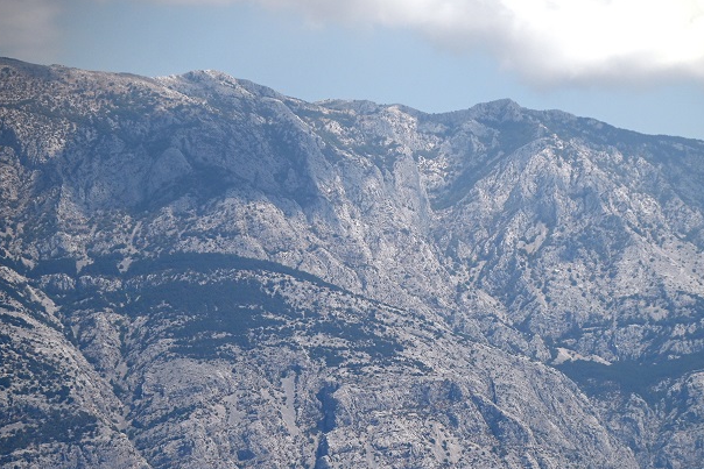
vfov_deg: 5.7
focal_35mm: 240
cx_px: 416
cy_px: 381
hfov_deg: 8.6
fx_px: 4694
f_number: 4.8
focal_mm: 145
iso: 100
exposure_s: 1/1600
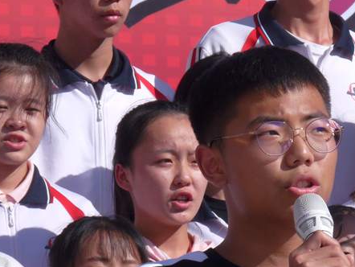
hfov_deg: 6.4
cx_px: 284
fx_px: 3191
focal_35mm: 311
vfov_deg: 4.8
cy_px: 227
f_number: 6.3
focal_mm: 30.5
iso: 100
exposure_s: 1/500
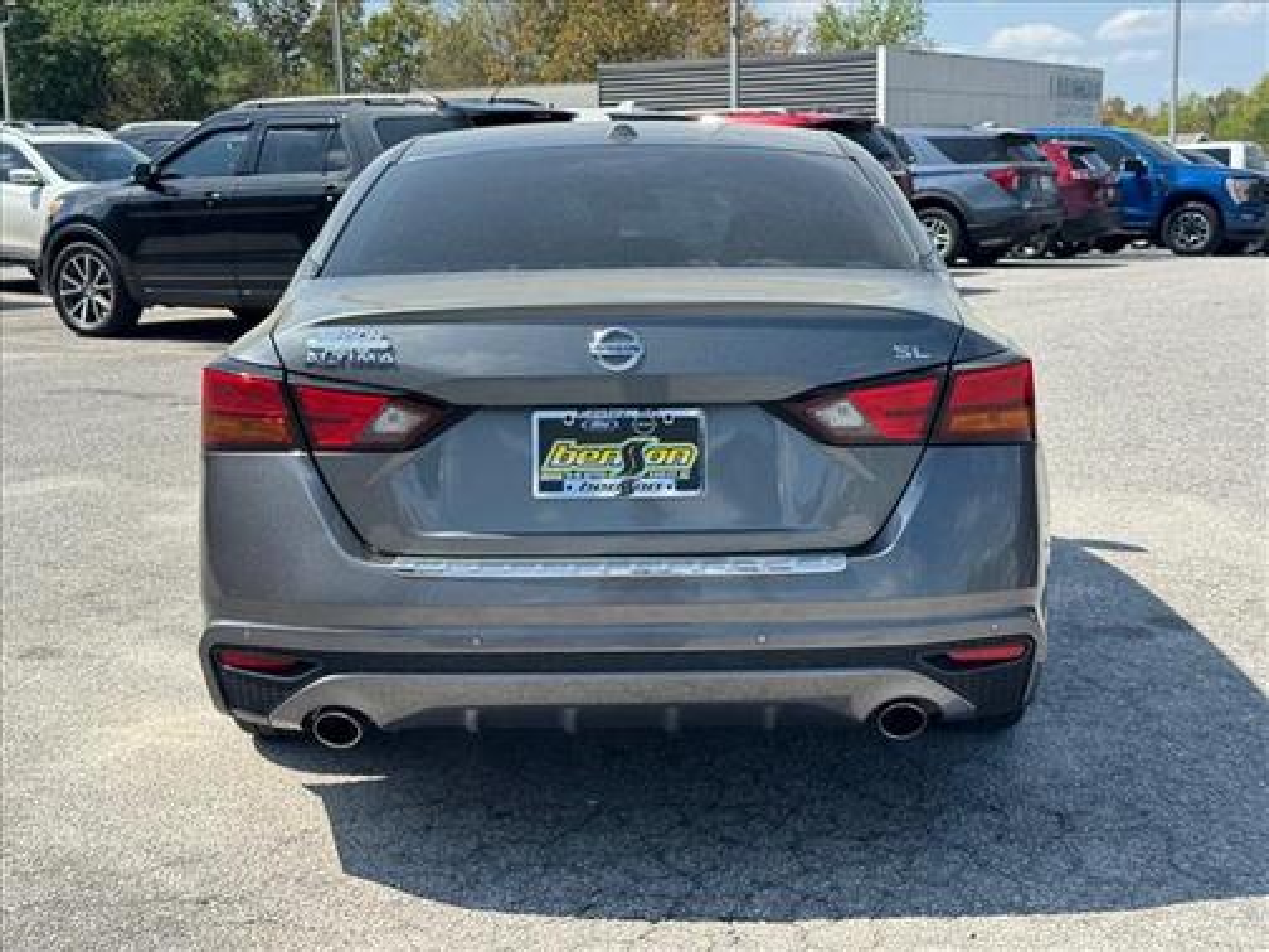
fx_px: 1760
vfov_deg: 30.3
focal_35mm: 48
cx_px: 634
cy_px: 476
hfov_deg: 39.7
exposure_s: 1/3096
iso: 64
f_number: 1.78
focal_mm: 6.76
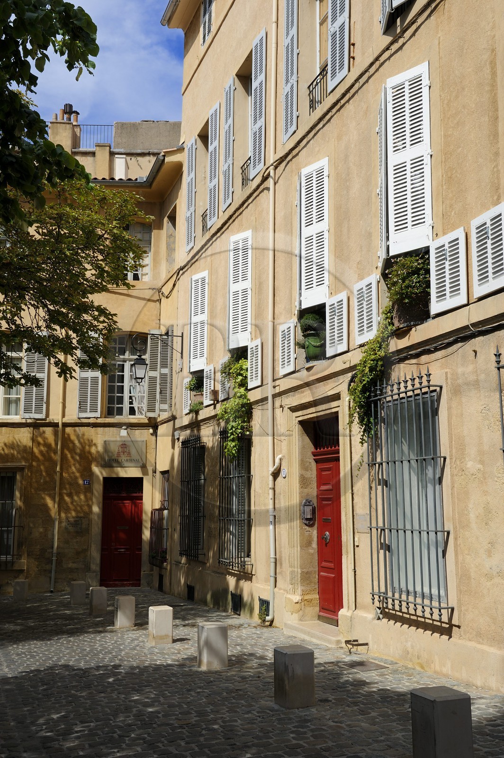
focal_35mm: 38
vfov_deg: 50.7
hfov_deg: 35.0
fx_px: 799
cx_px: 252
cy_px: 379
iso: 200
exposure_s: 1/160
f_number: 14
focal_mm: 38
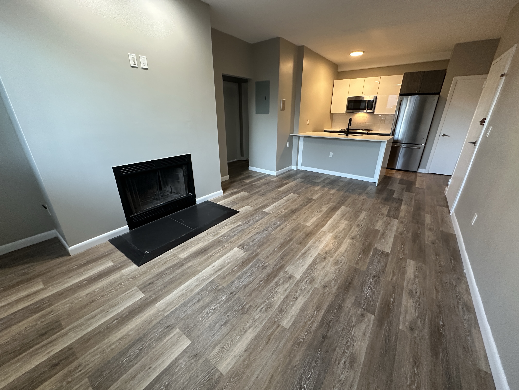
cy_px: 195
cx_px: 260
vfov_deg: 85.7
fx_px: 210
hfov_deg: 102.1
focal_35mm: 14
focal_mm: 2.22
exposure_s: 1/60
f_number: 2.2
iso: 320
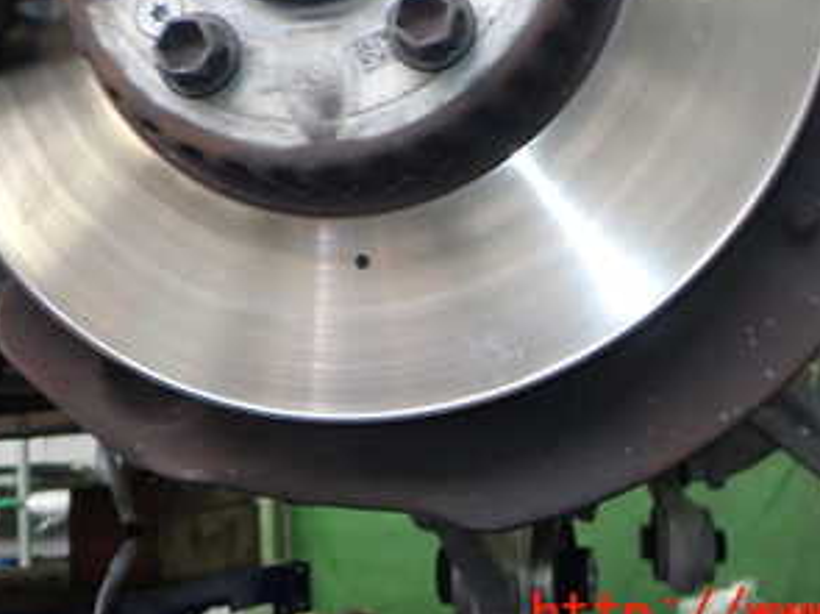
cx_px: 325
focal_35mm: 61
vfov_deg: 23.2
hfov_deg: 31.6
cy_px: 28
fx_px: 1444
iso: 200
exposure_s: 1/40
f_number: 2.3
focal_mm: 5.4
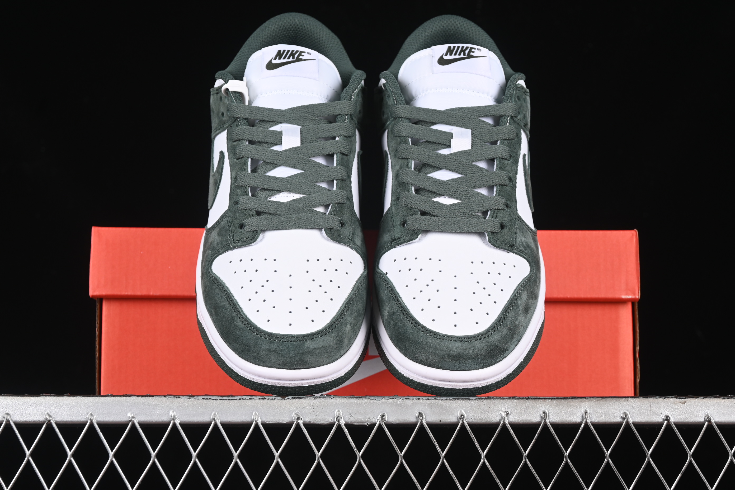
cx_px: 368
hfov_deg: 27.0
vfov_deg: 18.2
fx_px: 1531
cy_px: 245
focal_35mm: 75
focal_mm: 50
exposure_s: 1/60
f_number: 7.1
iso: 160
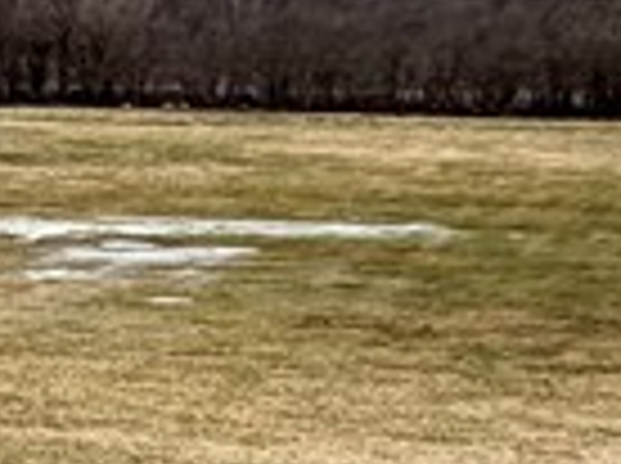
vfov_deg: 13.9
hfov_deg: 13.2
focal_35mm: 104
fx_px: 1862
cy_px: 505
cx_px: -936
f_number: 2.2
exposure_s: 1/770
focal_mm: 2.22
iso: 40
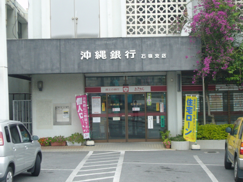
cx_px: 122
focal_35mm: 86
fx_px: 604
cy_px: 91
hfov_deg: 22.8
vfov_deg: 17.2
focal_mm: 10.3
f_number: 4.1
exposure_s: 1/125
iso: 80
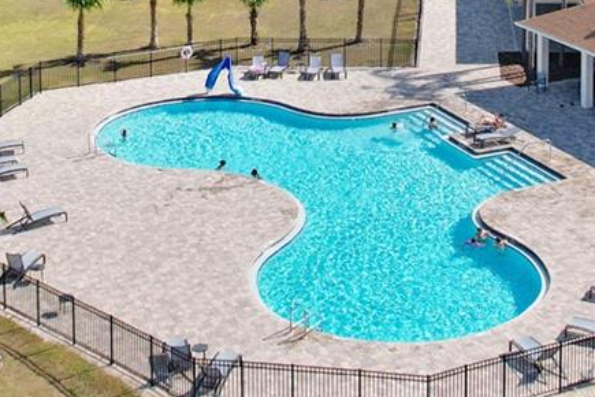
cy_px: -131
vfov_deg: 15.9
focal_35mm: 81
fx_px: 1339
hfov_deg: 25.0
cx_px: 378
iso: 200
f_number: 2.8
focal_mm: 8.38
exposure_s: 1/1000
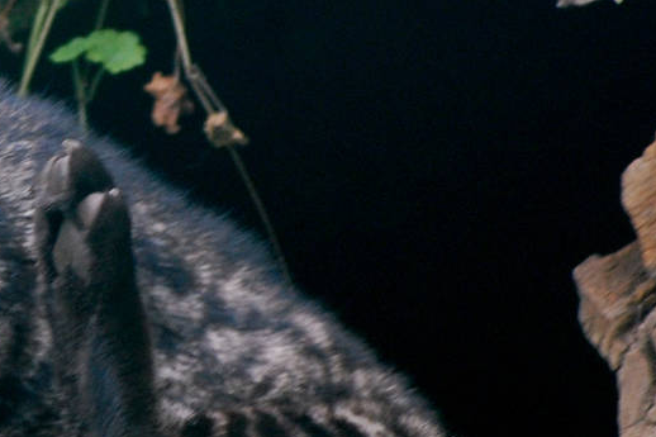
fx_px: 16867
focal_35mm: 926
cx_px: -80
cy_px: 389
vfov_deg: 1.5
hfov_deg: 2.2
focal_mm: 200
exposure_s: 1/125
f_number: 5.6
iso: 800
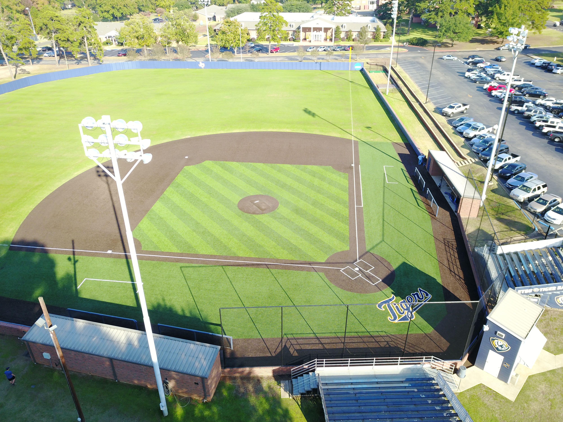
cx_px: 282
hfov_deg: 67.3
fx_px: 423
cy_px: 211
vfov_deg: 53.1
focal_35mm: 26
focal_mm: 4.73
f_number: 2.2
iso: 100
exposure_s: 1/269
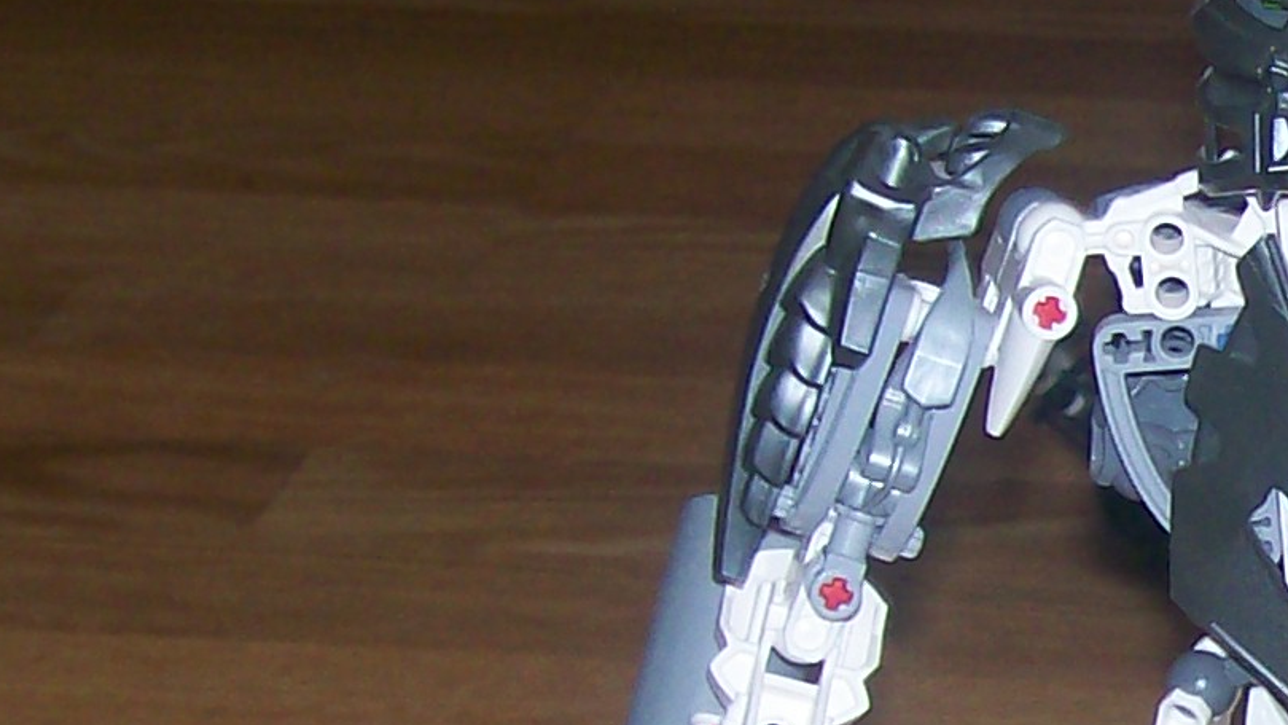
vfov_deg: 8.1
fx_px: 5089
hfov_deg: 13.7
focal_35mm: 149
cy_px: 709
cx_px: 1815
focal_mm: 6
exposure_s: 1/64
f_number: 2.7
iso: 80
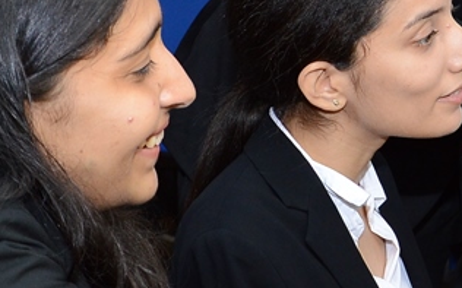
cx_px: 373
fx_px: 1812
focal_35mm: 144
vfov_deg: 9.1
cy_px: 108
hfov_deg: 14.4
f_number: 5.6
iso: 400
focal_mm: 22
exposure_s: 1/100
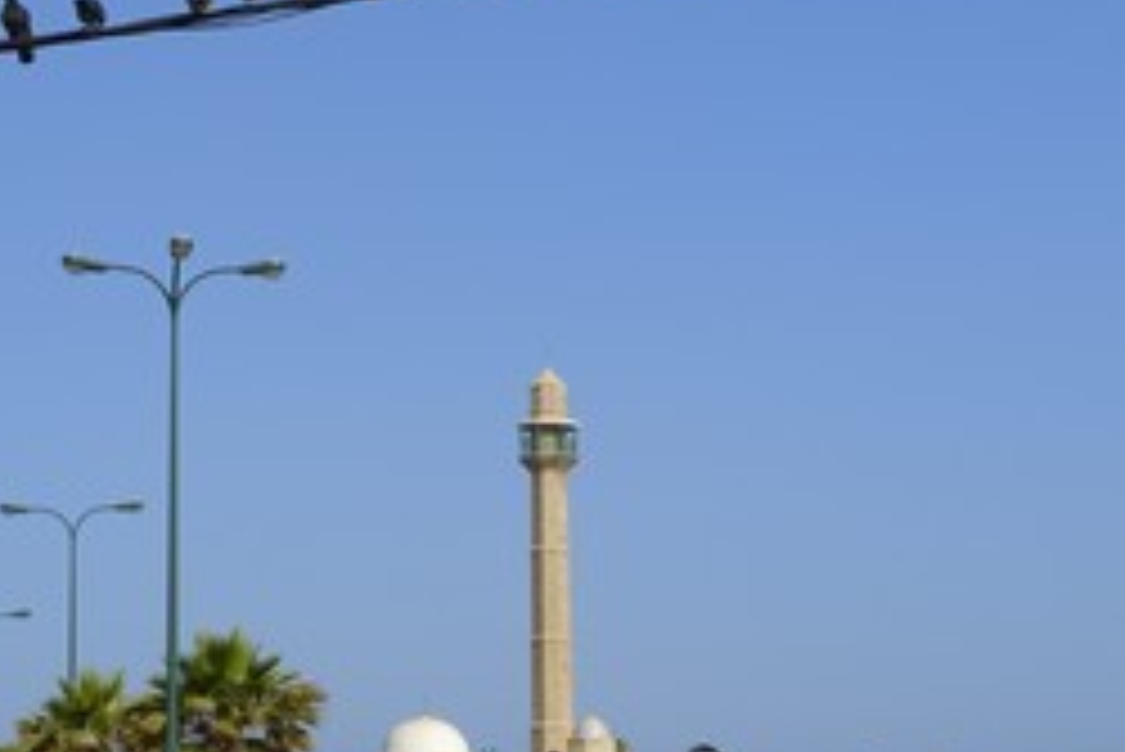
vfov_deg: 14.6
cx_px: 288
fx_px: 2939
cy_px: 423
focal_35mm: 94
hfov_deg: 21.5
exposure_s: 1/250
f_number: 18
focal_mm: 56
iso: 400
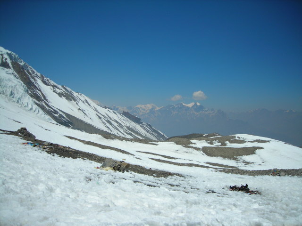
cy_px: 113
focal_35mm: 38
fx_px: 332
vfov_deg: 37.7
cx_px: 151
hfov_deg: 49.0
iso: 50
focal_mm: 6.3
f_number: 6.4
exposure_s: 1/454
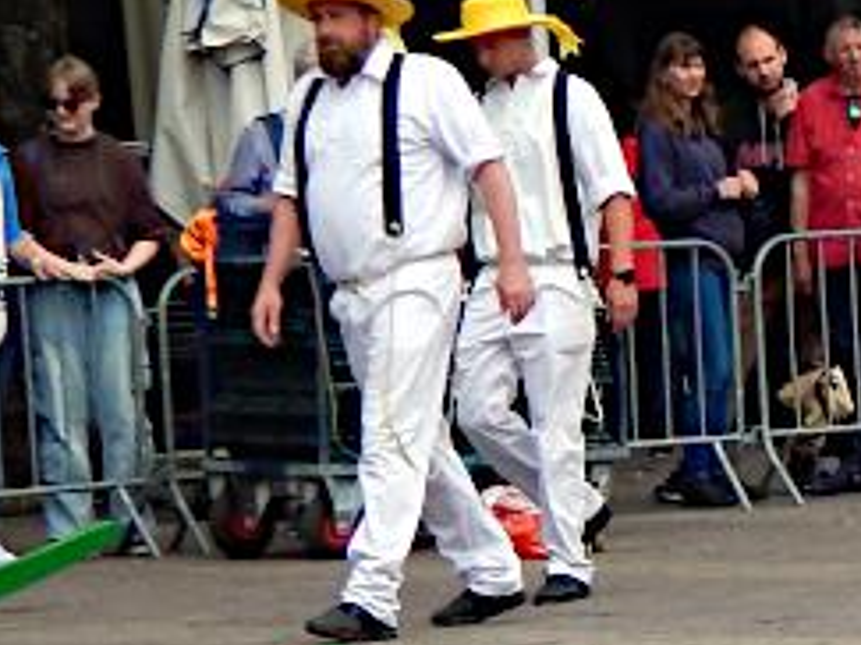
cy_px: 1191
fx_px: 8477
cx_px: 1945
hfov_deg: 5.6
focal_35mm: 341
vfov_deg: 4.3
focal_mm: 12.3
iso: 125
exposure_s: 1/640
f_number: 4.1
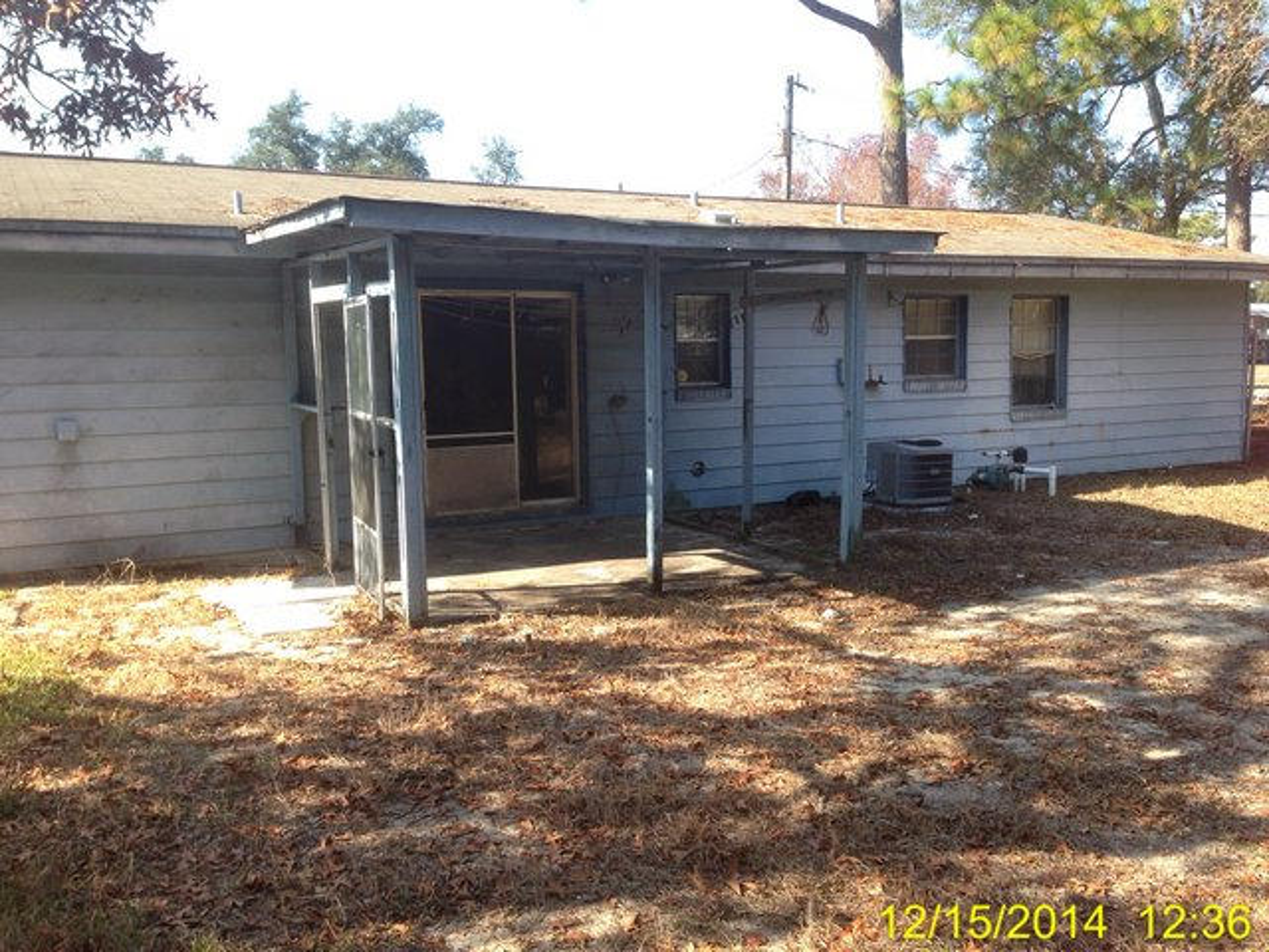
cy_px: 476
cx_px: 634
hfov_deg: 55.4
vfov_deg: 42.9
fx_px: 1210
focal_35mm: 33
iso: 50
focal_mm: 4.12
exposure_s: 1/299
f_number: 2.4
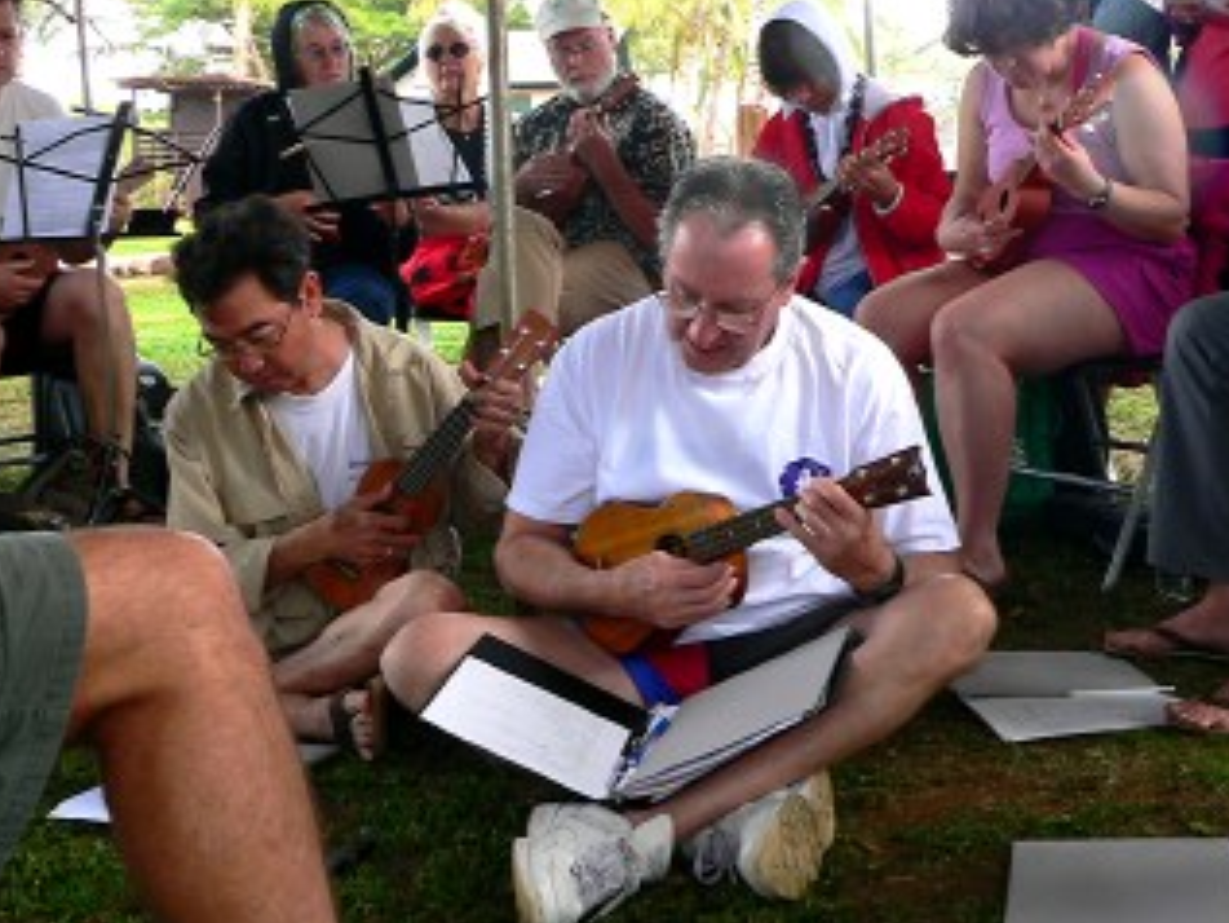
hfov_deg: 38.8
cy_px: 314
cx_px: 713
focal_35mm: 49
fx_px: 1740
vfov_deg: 29.5
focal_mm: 6
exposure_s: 1/100
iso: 100
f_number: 2.8
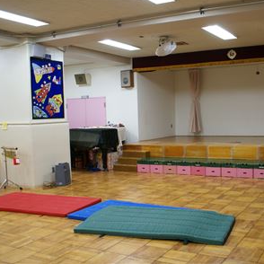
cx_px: 195
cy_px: 130
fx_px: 337
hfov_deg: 41.7
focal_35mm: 39
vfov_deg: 42.8
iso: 250
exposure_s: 1/40
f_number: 4
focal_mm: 20
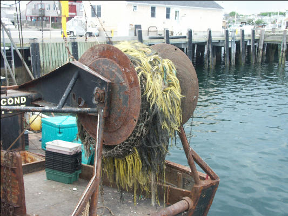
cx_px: 144
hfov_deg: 42.1
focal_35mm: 45
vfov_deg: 32.2
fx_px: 374
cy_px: 108
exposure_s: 1/100
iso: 100
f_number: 4
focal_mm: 11.62
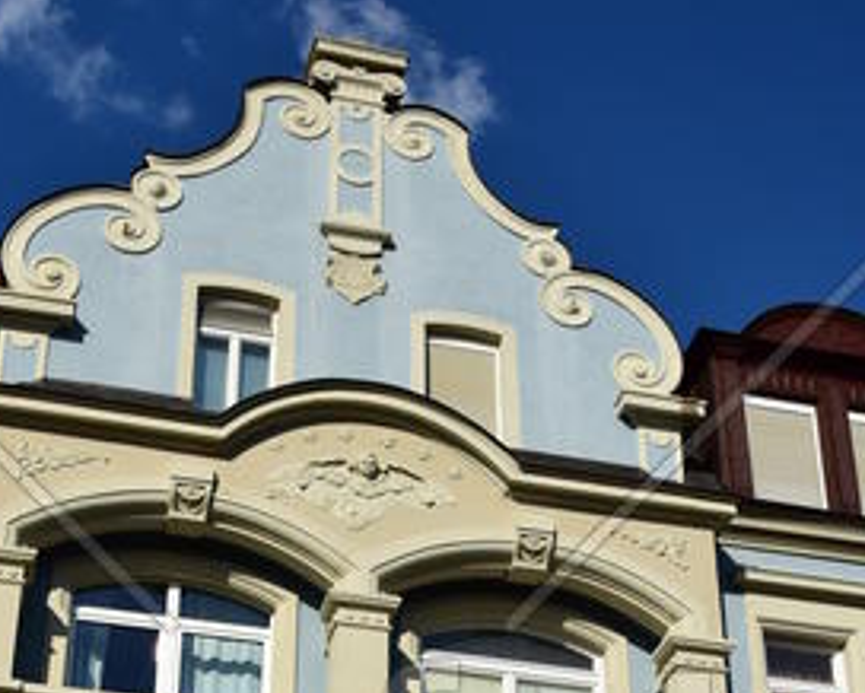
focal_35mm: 66
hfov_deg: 28.6
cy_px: 795
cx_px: 339
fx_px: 1691
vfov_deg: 21.7
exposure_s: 1/250
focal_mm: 22
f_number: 10
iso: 100
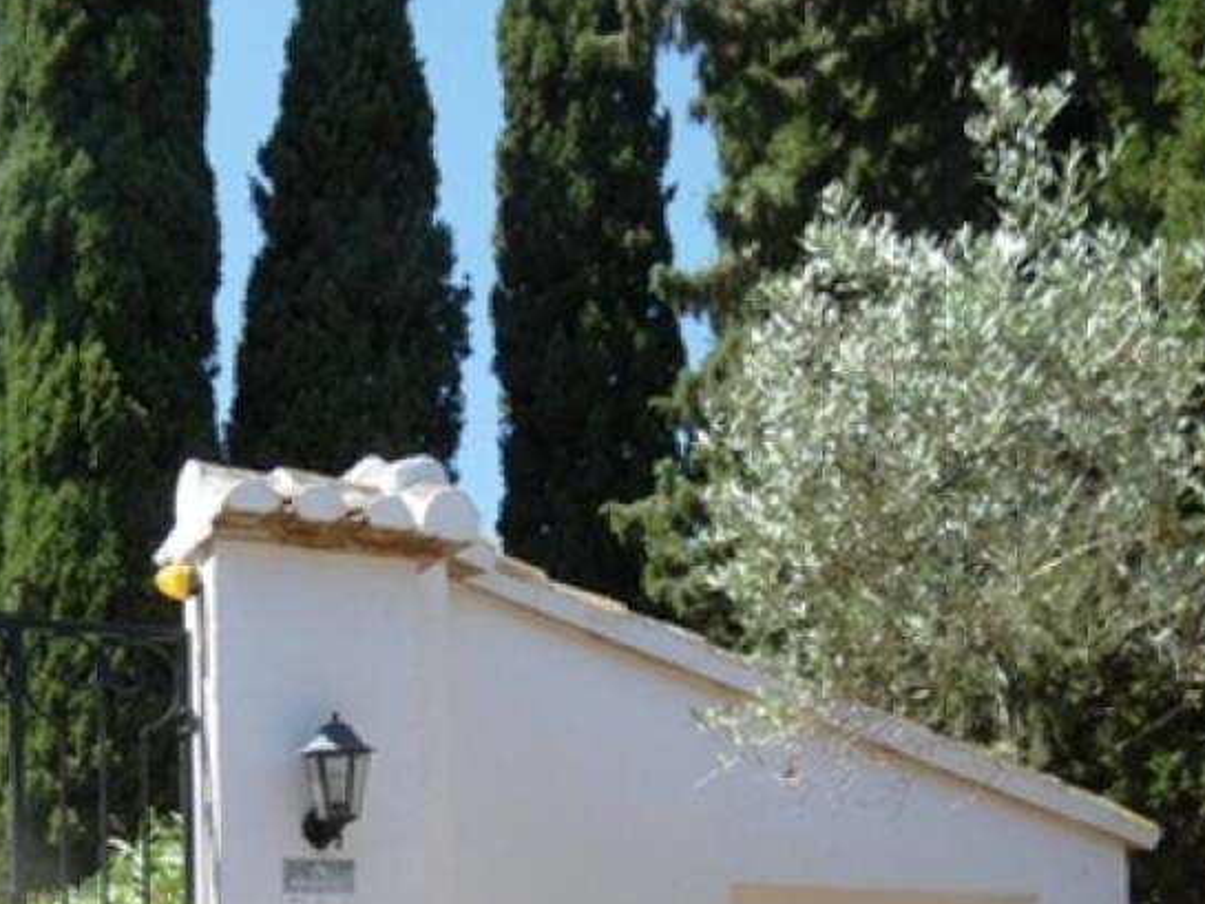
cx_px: 159
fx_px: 1532
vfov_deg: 29.9
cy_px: 968
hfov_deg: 40.3
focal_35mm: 44
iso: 80
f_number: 2.8
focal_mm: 3.6
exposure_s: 1/800
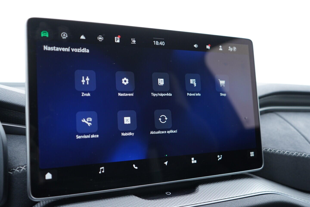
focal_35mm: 36
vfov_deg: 36.9
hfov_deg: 53.1
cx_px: 155
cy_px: 104
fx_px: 310
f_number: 2.8
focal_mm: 24
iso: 400
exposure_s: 1/40
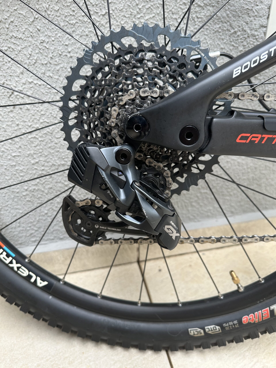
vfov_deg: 71.6
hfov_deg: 56.8
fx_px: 255
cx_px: 138
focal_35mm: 24
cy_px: 184
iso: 64
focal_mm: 6.86
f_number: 1.78
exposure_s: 1/176
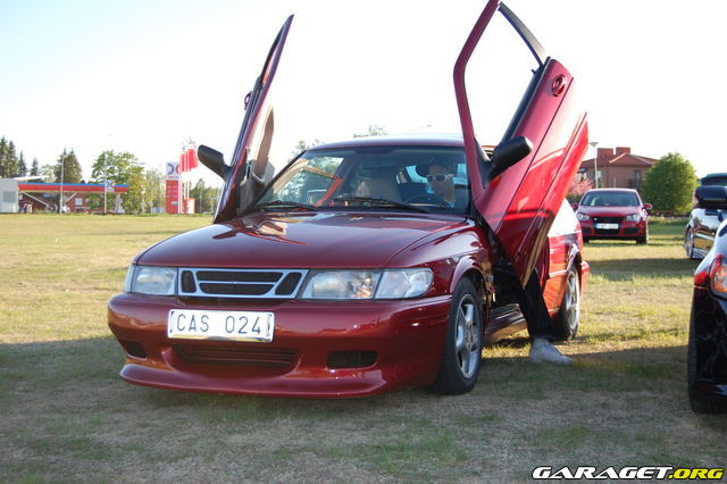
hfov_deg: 35.1
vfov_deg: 23.8
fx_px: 1150
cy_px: 242
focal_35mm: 57
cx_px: 364
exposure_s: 1/500
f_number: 4.8
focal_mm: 38
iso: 400
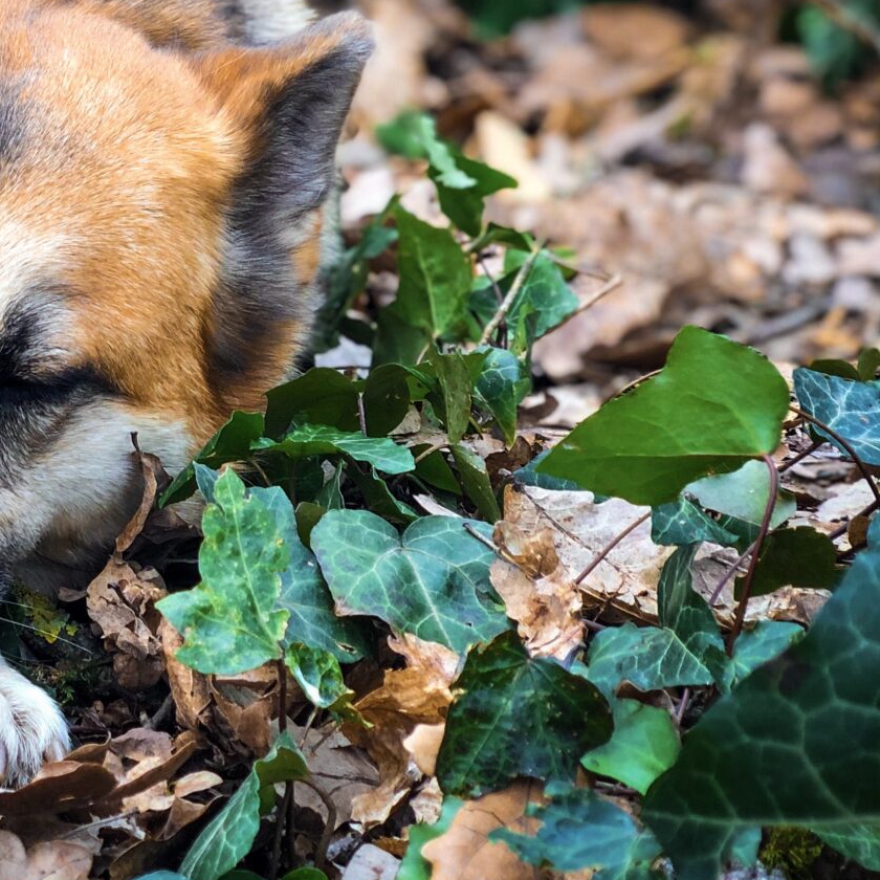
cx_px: -150
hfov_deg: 15.1
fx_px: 3221
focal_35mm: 112
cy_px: 186
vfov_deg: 15.5
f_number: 2.4
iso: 25
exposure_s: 1/60
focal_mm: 6
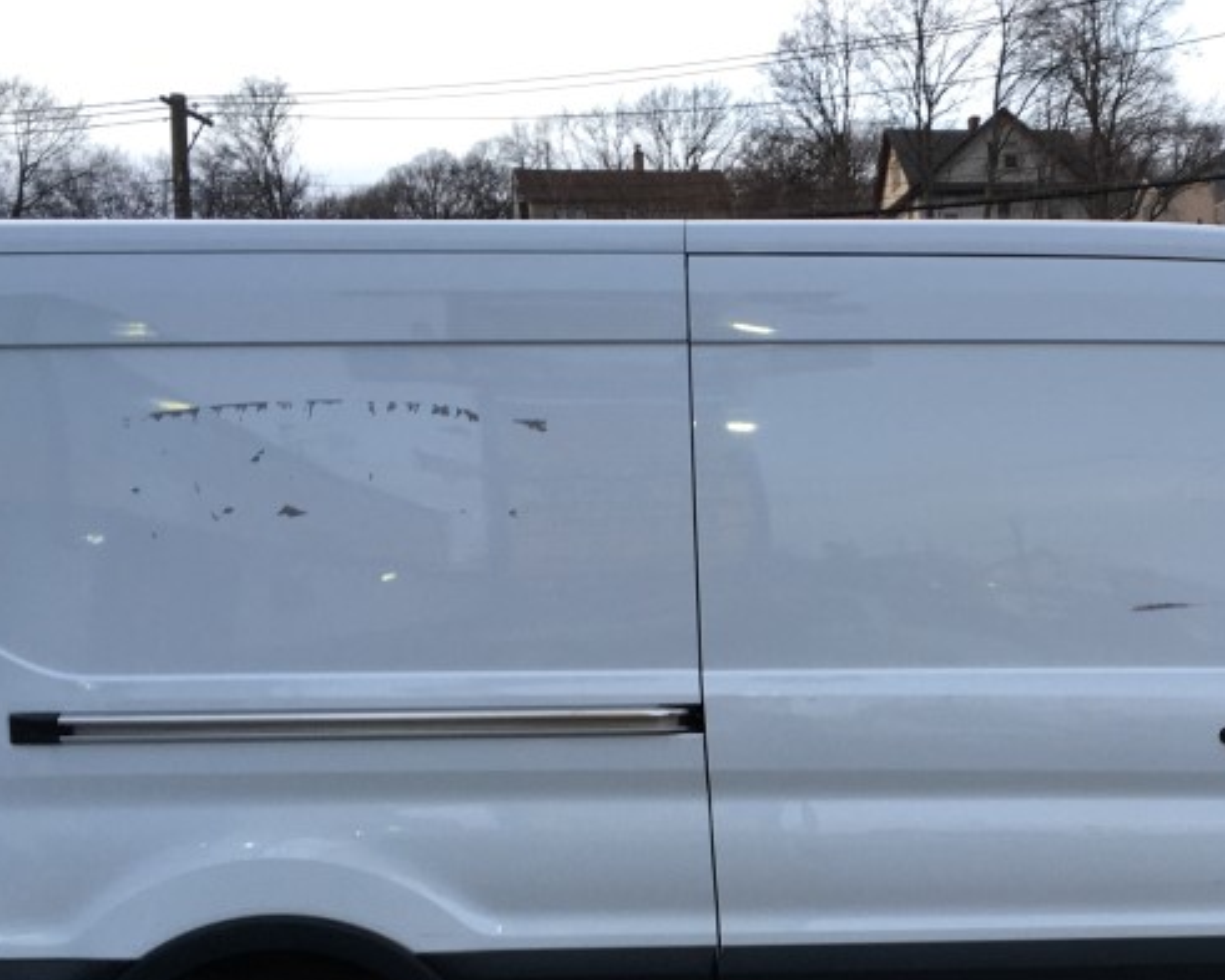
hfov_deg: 31.2
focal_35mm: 59
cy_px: 860
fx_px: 2139
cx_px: 968
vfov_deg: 25.1
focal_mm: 4.15
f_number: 2.2
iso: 25
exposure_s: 1/60
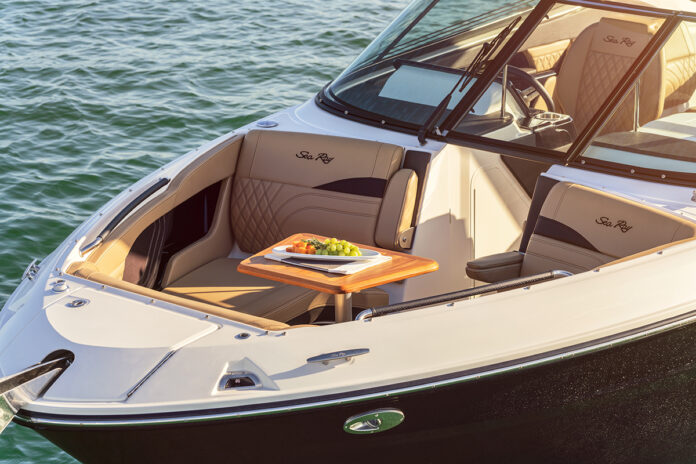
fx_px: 2204
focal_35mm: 114
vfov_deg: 12.0
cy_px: 232
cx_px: 348
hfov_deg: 17.9
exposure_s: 1/400
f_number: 8
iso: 250
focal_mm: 114
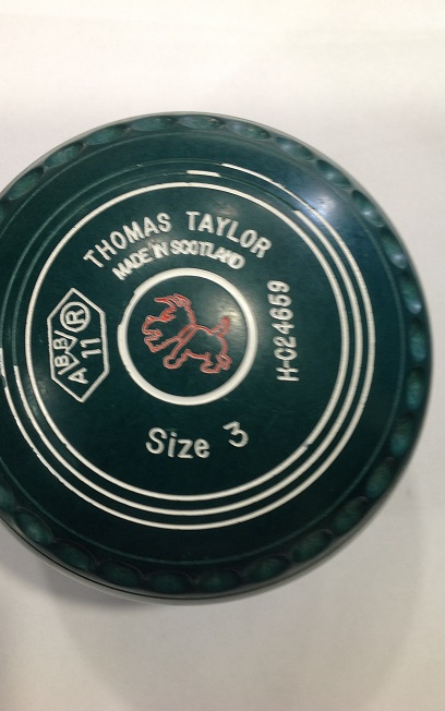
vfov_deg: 51.5
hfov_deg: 33.6
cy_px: 358
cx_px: 203
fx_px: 737
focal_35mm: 38
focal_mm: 4.28
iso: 80
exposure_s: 1/17
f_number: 2.4
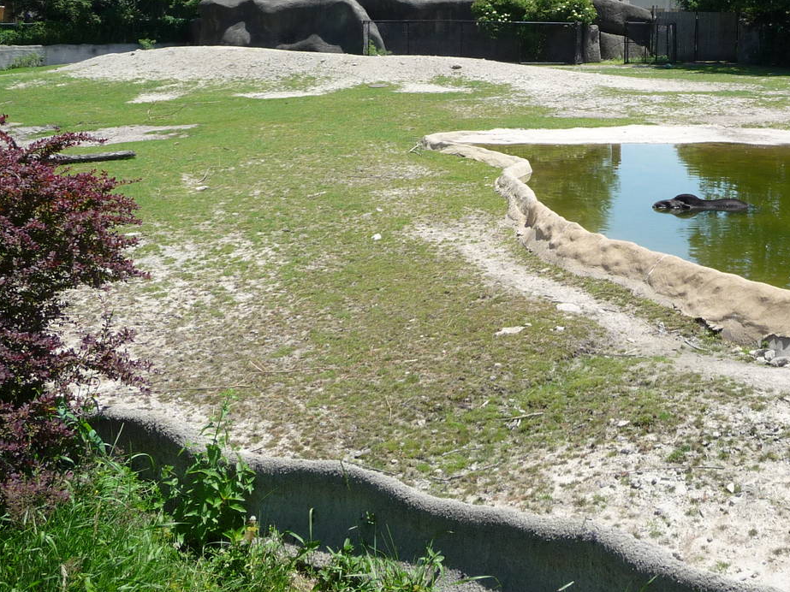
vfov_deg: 27.4
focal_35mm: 52
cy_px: 108
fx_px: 1187
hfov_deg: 36.1
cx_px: 580
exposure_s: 1/640
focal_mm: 5
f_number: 3.4
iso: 100
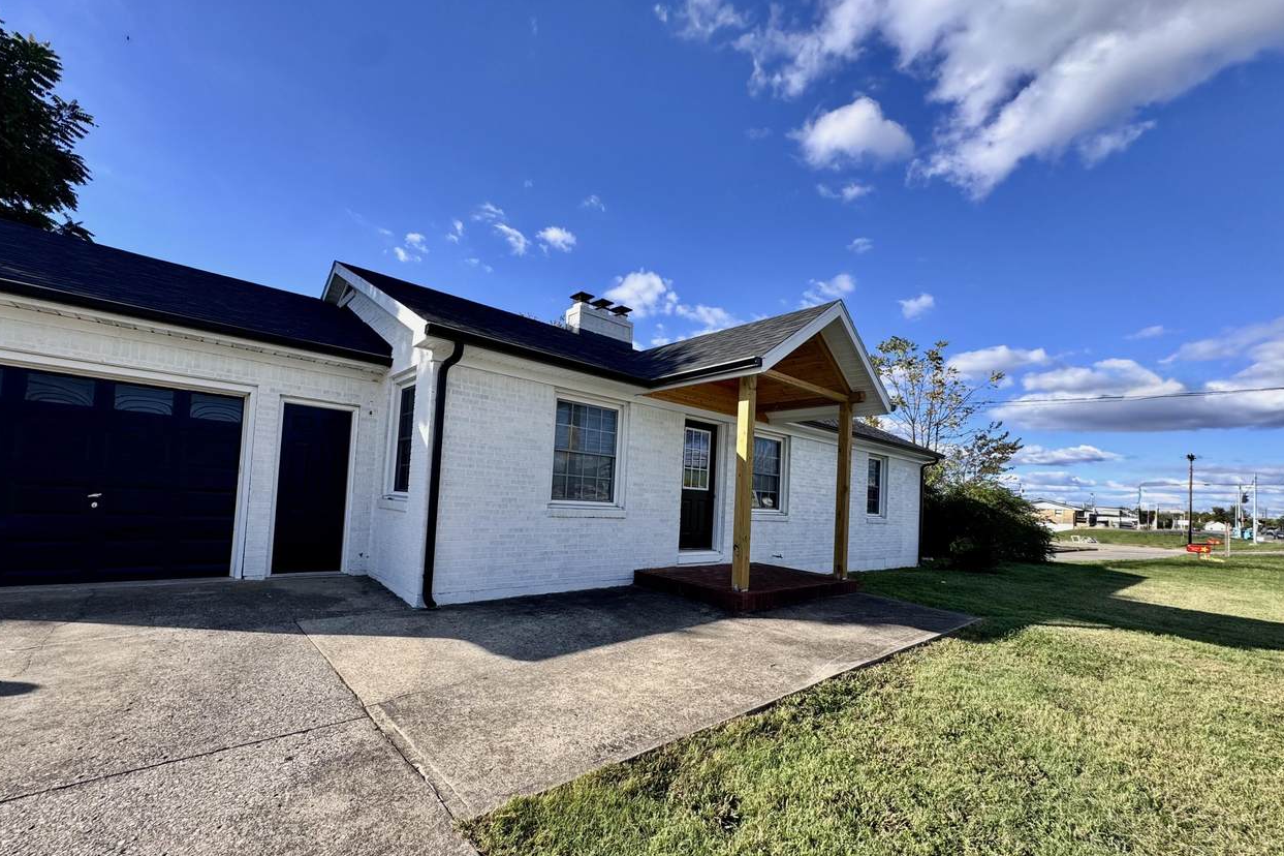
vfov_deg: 77.0
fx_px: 535
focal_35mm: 15
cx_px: 634
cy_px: 477
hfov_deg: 100.4
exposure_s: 1/993
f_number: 2.2
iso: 40
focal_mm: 2.22
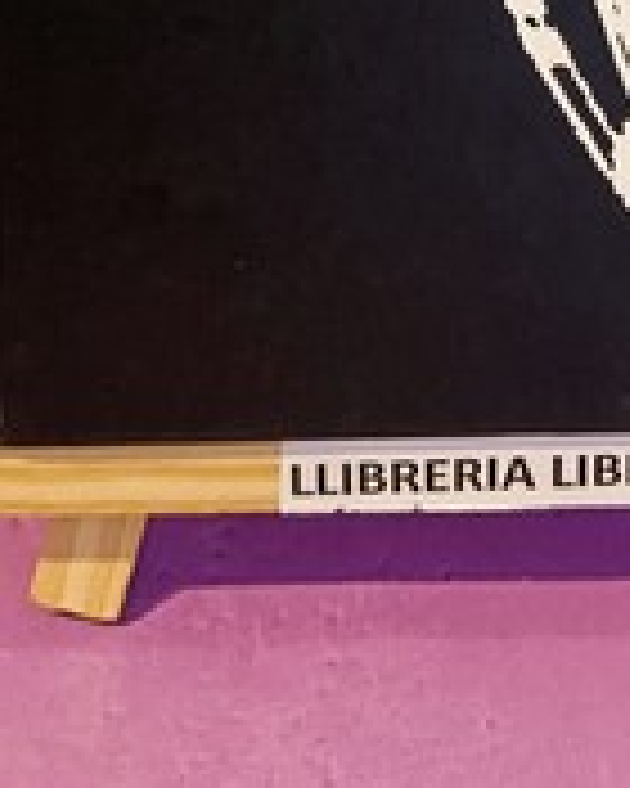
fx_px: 1725
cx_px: 554
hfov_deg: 20.3
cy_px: -347
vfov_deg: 22.0
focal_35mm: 74
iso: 1065
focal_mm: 3.96
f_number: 1.8
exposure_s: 1/50
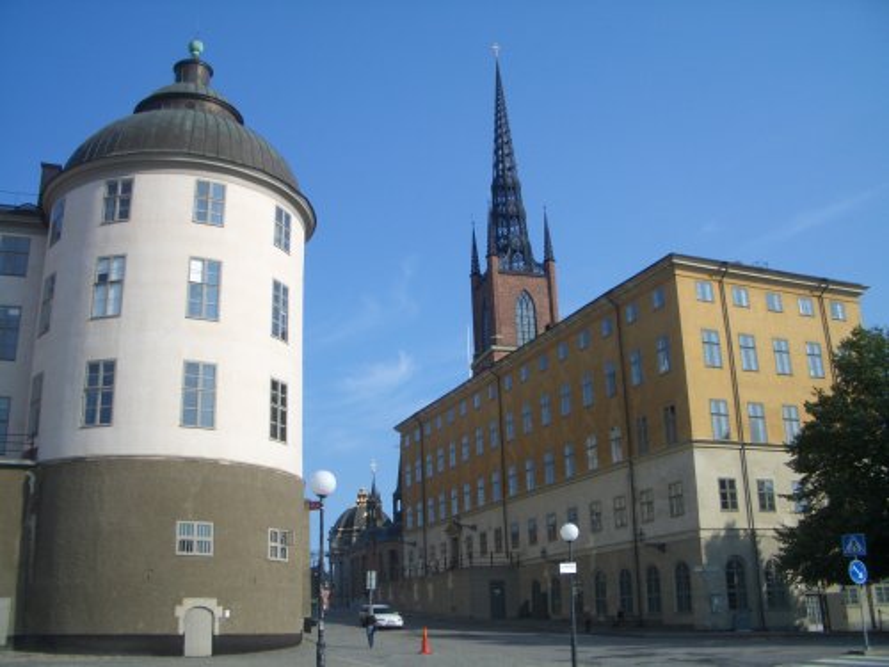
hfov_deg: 52.6
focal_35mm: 35
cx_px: 444
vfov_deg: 40.7
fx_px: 899
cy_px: 334
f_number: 4.3
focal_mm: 5.8
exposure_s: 1/640
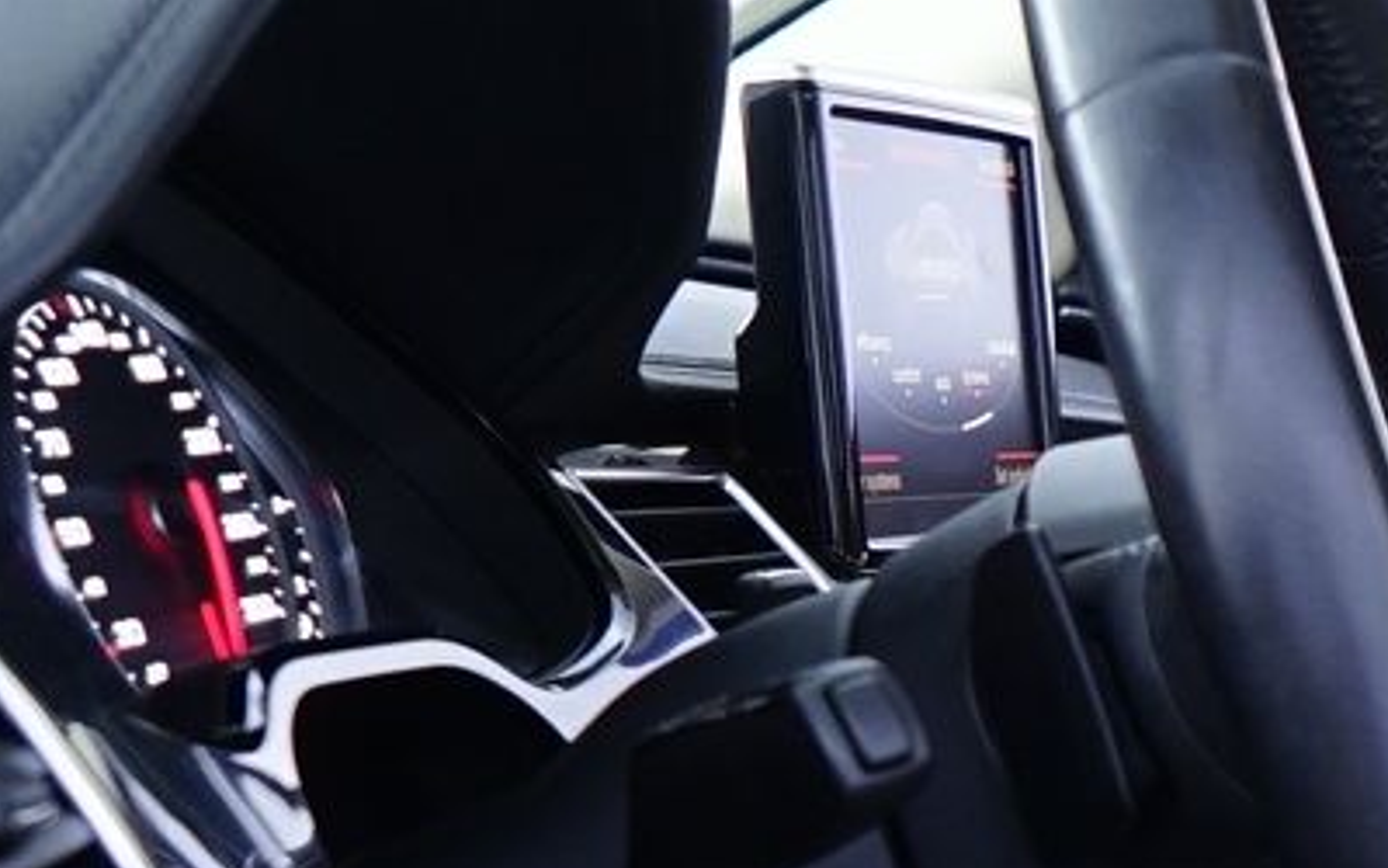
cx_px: 2537
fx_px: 5788
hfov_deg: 12.4
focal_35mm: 153
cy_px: 1168
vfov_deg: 8.4
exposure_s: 1/8
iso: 1000
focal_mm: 24
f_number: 4.5
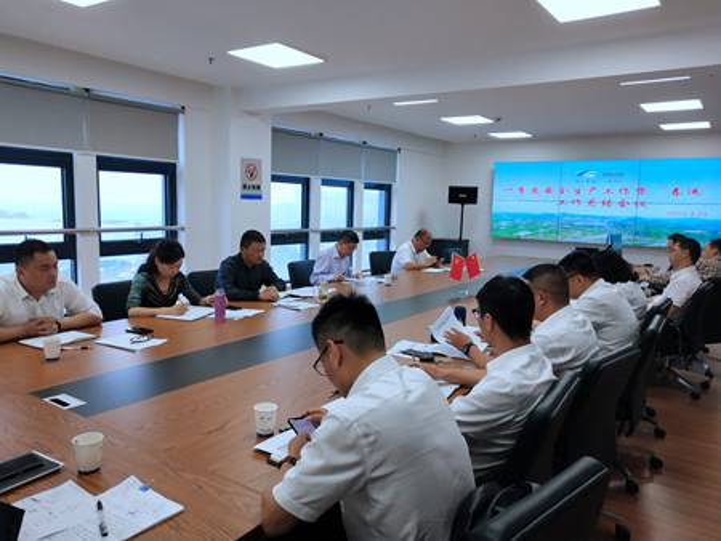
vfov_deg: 46.8
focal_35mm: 30
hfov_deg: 59.9
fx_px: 625
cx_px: 360
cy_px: 270
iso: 113
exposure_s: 1/100
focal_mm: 3.95
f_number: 1.8
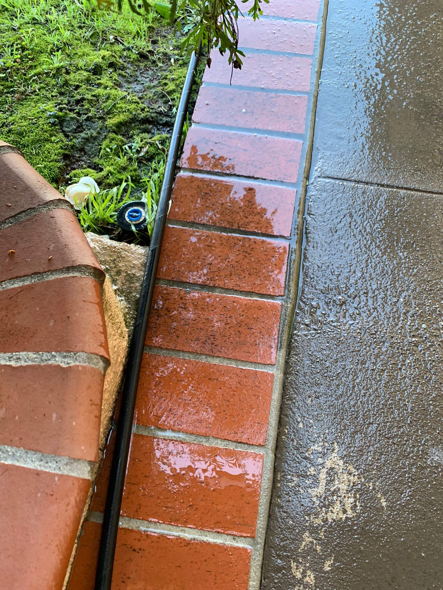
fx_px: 444
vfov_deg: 67.3
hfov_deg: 53.1
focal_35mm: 26
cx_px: 222
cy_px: 295
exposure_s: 1/100
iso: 100
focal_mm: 4.25
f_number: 1.8
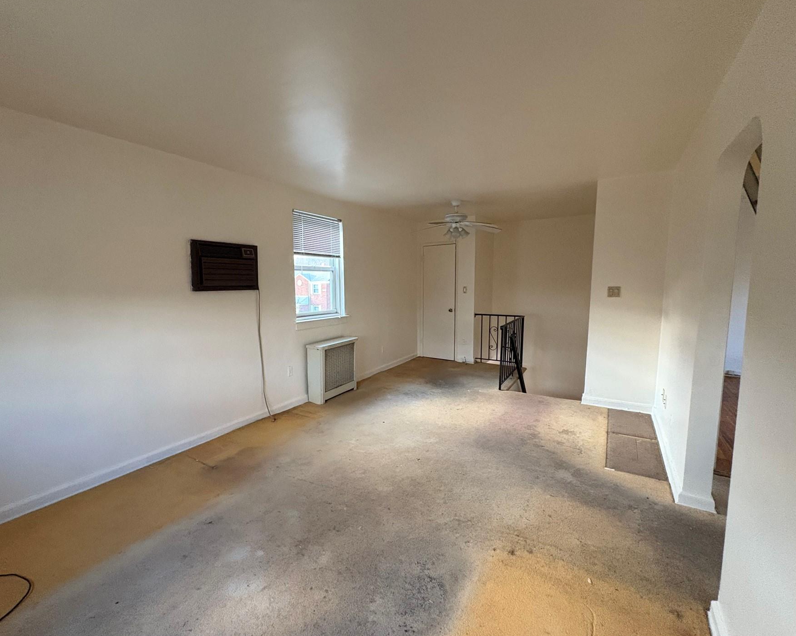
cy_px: 321
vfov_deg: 80.4
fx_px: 377
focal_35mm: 16
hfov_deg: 92.9
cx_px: 364
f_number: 2.2
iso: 500
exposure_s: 1/60
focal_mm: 2.22
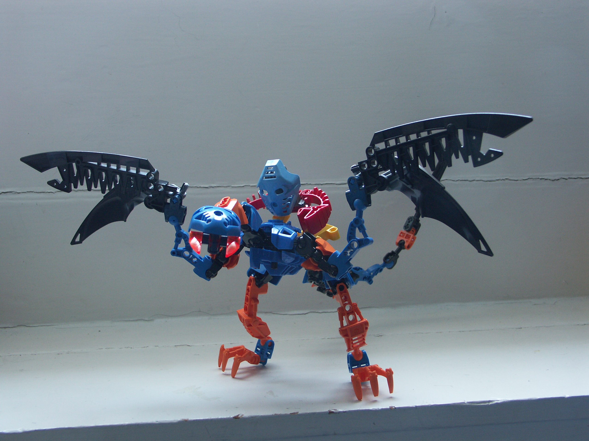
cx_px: 294
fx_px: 647
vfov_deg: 37.7
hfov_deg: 49.0
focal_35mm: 38
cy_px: 220
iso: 100
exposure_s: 1/20
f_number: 2.8
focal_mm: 9.81
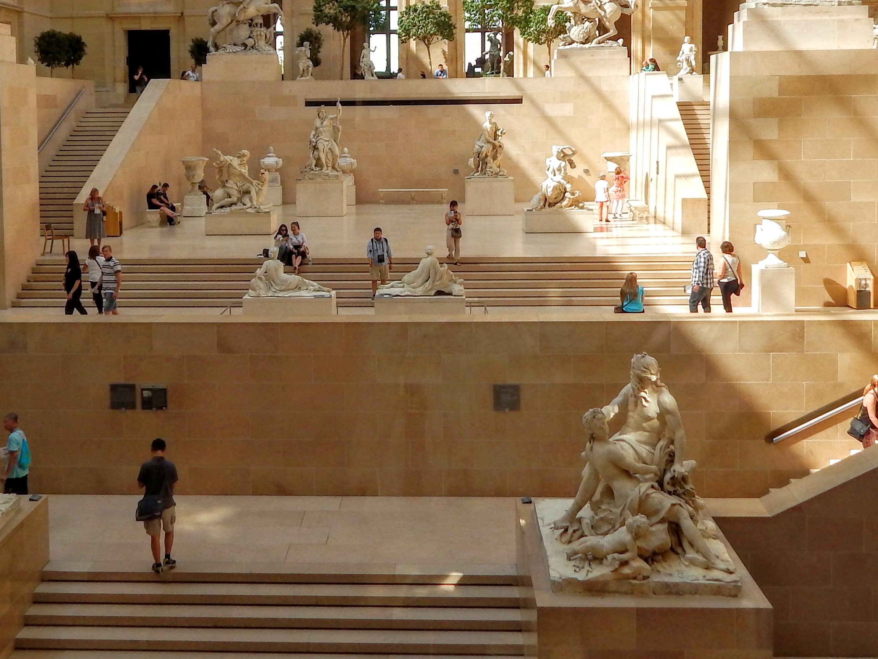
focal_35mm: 46
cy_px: 180
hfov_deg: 41.1
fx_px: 1167
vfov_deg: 31.1
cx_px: 360
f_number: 3
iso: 125
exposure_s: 1/200
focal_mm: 4
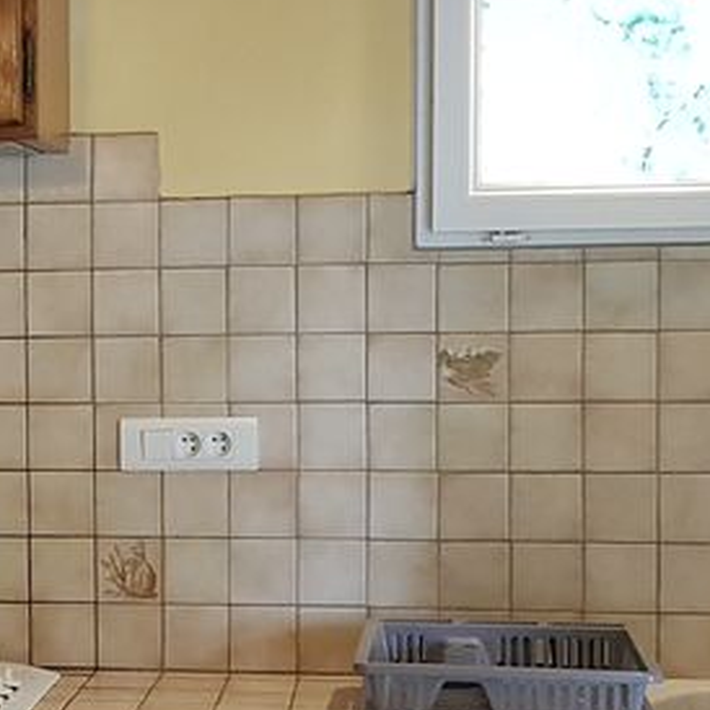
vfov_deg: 20.2
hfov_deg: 19.3
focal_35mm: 86
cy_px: 332
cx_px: -91
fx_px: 1996
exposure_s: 1/50
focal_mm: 4.2
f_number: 1.7
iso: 200
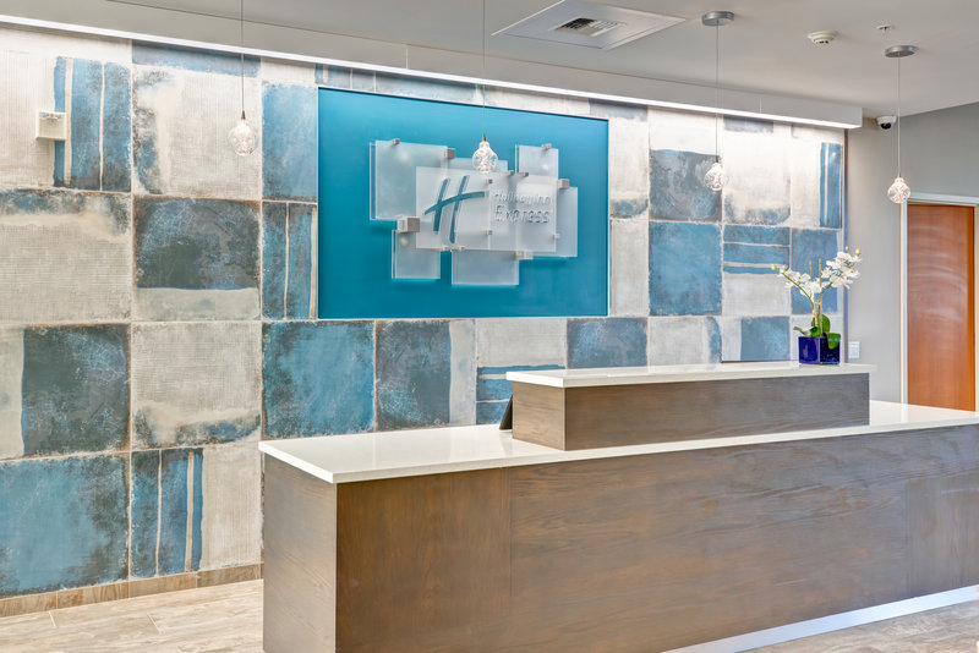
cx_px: 490
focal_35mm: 35
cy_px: 326
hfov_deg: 54.4
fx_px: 952
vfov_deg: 37.9
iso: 200
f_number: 7.1
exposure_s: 1/10
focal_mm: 35
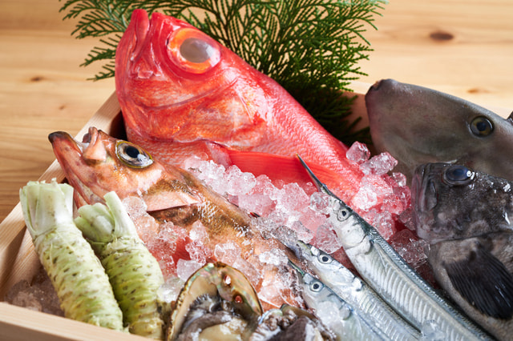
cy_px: 170
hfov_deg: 22.6
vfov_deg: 15.2
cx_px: 256
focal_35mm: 90
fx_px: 1282
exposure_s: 1/125
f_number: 8
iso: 100
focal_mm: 90
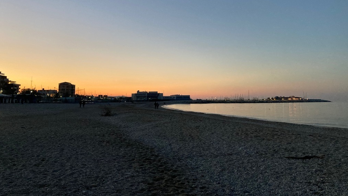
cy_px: 67
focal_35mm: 31
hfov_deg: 62.6
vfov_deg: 37.4
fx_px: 286
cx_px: 175
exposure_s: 1/60
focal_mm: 3.99
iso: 320
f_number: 1.8
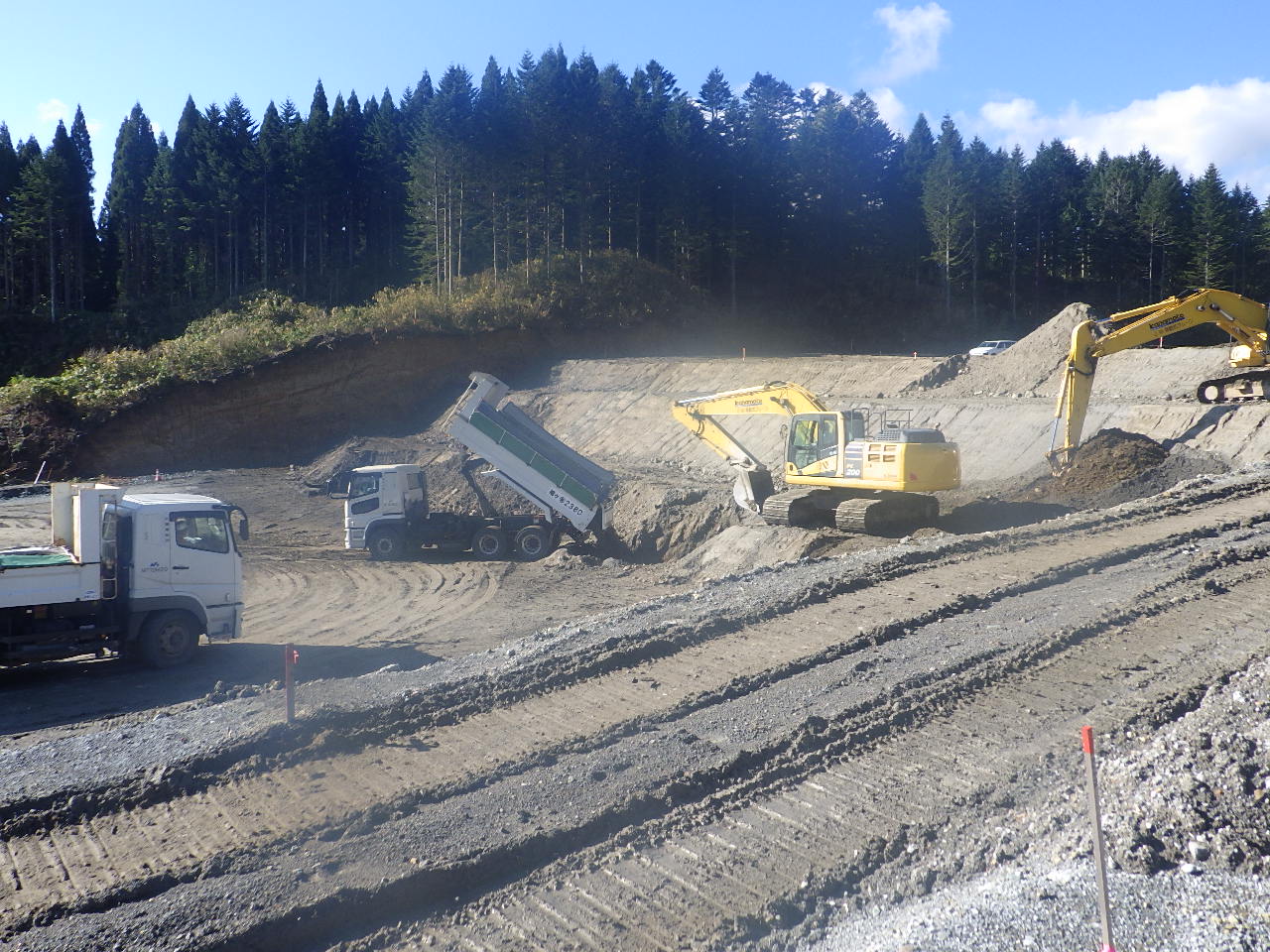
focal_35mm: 28
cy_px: 476
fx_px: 1027
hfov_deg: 63.4
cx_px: 635
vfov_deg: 49.7
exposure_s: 1/400
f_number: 4.2
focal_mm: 5
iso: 125
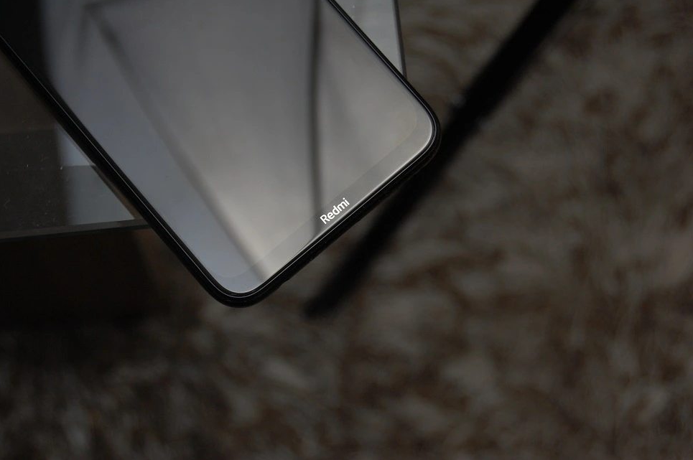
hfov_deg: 23.8
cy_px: 224
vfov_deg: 15.9
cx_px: 335
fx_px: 1644
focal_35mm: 86
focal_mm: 55
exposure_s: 1/25
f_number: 5.6
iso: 400
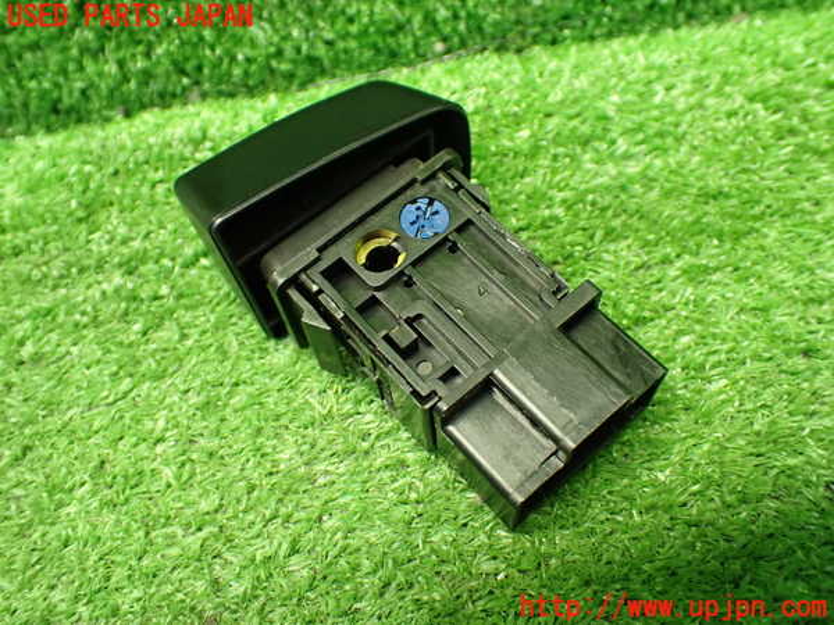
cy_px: 312
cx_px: 417
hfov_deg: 56.8
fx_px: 771
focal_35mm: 32
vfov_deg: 44.2
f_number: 2.4
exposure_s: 1/40
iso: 800
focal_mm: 5.79
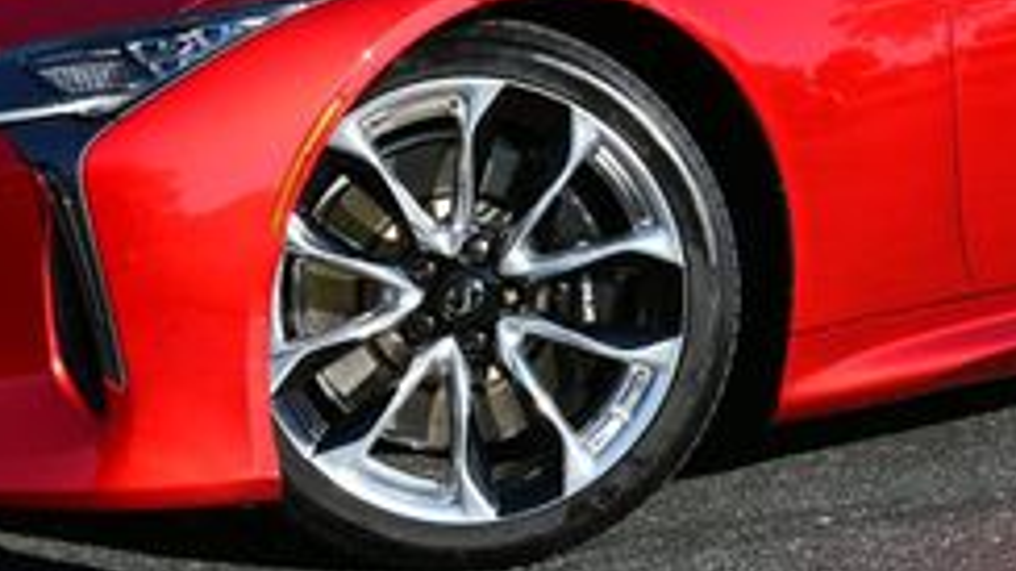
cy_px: -167
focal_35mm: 121
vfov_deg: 9.8
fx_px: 3258
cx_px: 695
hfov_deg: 17.7
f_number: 8
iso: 100
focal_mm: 22
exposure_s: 1/250
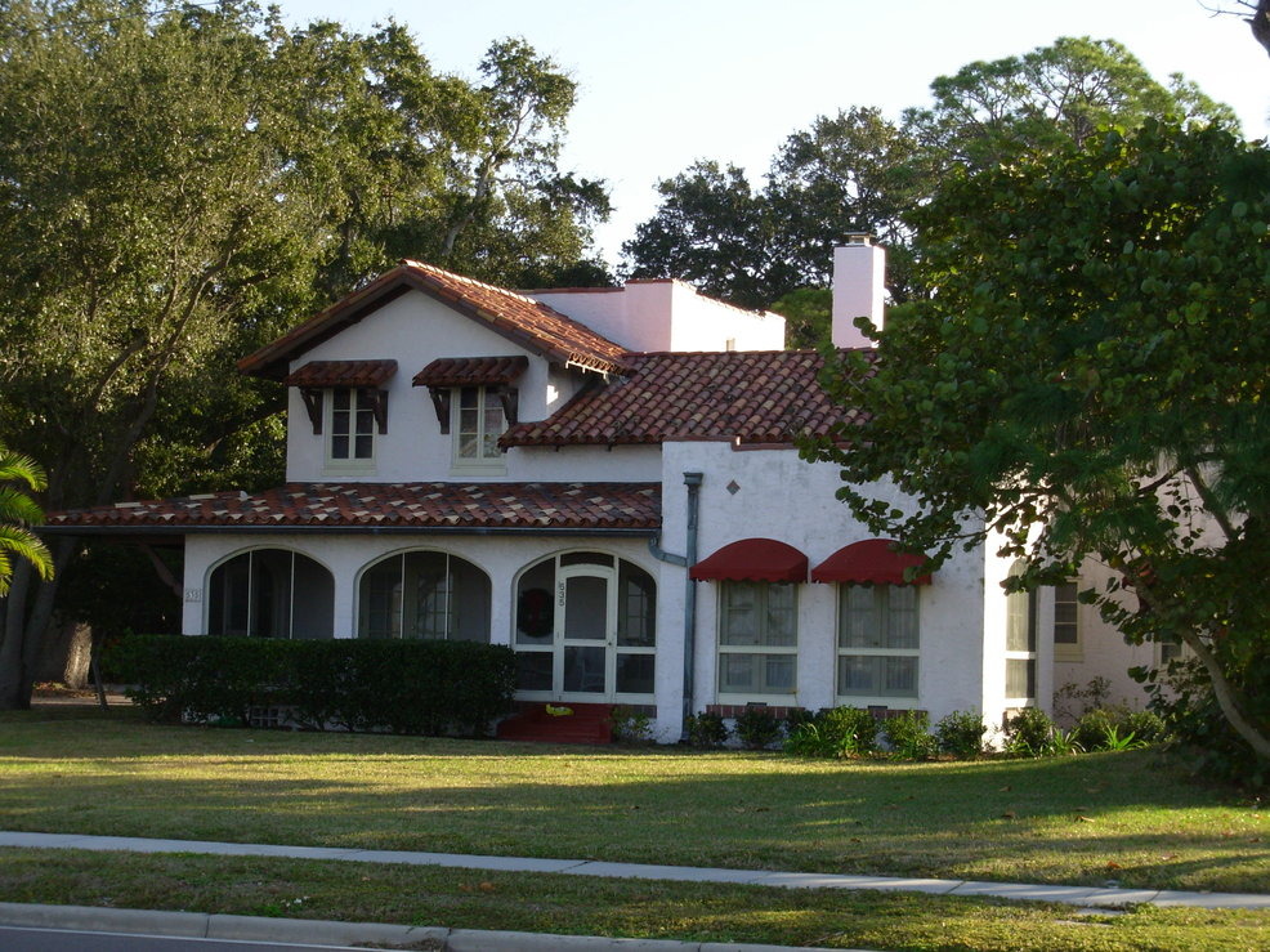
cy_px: 476
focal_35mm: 76
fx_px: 2788
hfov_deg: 25.7
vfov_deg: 19.4
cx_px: 635
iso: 50
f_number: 3.6
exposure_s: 1/287
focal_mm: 12.5
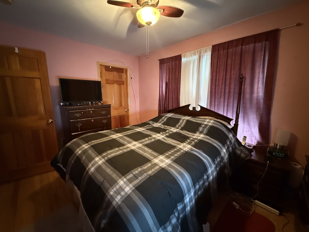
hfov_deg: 102.1
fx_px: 125
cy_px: 116
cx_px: 154
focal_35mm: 14
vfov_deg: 85.7
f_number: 2.2
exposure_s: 1/30
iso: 1250
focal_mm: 2.22
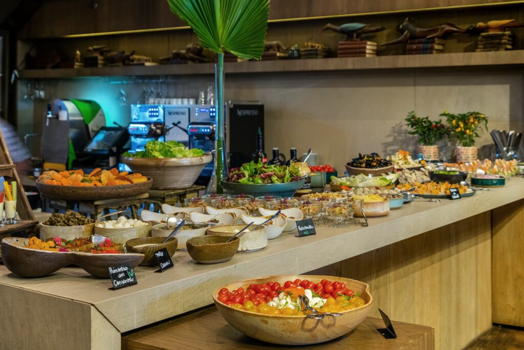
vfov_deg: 29.3
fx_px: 670
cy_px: 175
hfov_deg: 42.7
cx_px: 262
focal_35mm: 46
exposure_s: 1/4
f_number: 6.3
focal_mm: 46
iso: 400
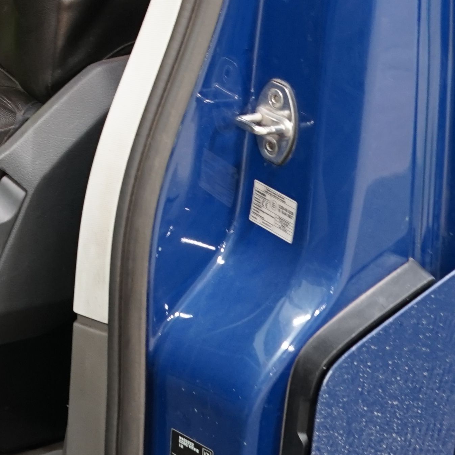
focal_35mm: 110
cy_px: -212
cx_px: -171
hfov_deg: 15.0
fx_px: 1636
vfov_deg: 14.8
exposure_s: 1/8
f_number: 5
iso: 800
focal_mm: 29
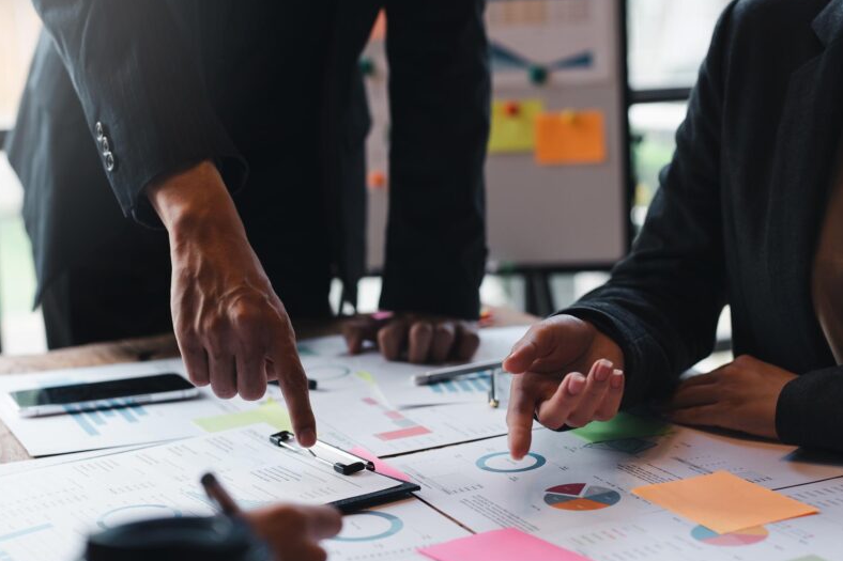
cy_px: 335
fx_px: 1522
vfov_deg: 20.9
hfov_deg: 30.9
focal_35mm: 65
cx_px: 353
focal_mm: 50
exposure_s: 1/250
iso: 320
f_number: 2.8
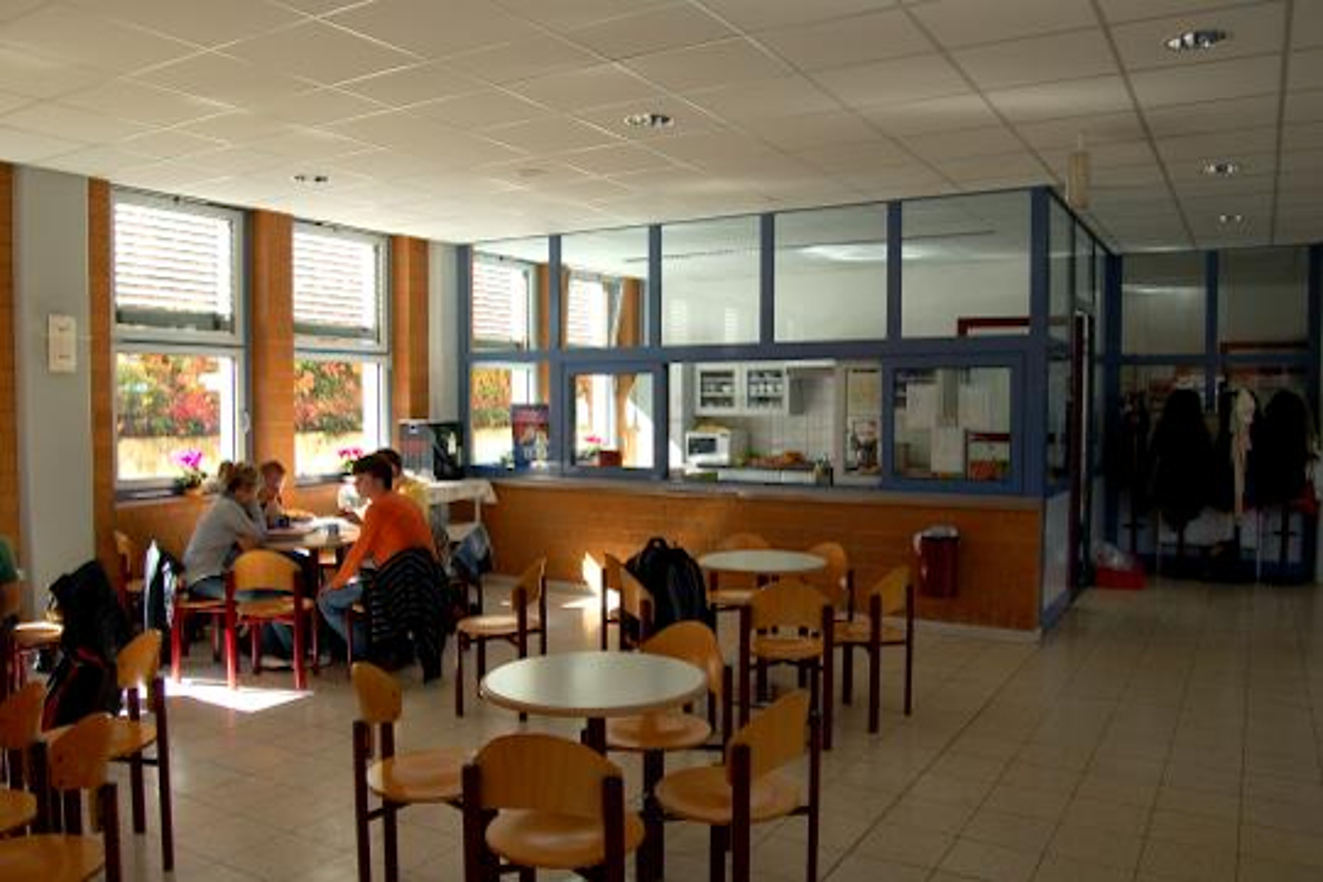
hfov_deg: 67.4
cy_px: 441
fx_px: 992
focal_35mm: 27
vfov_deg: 47.9
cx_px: 662
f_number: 5.6
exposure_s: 1/125
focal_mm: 18
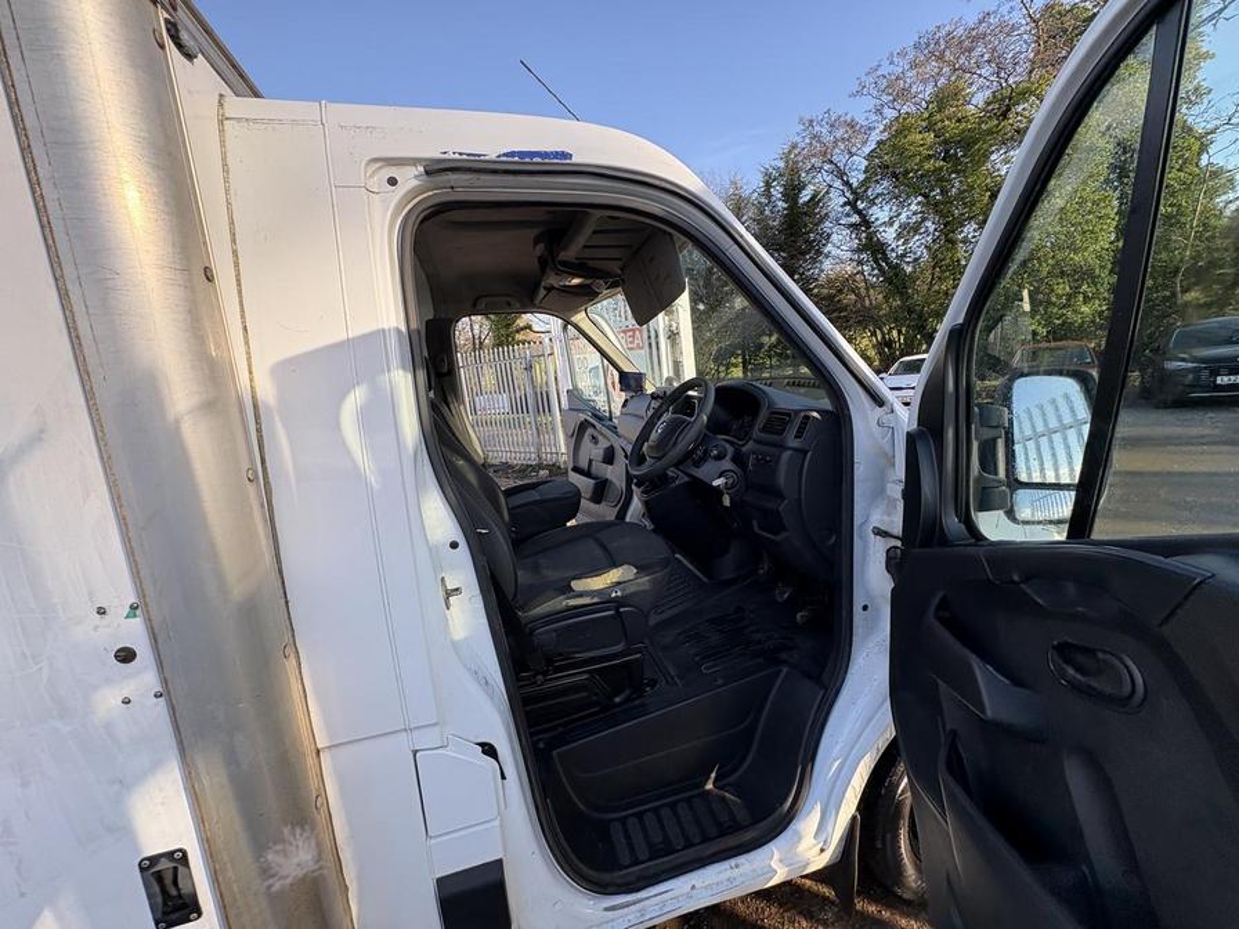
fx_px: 501
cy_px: 464
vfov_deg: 85.7
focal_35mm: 14
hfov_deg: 102.1
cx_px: 620
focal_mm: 2.22
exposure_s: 1/182
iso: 50
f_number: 2.2
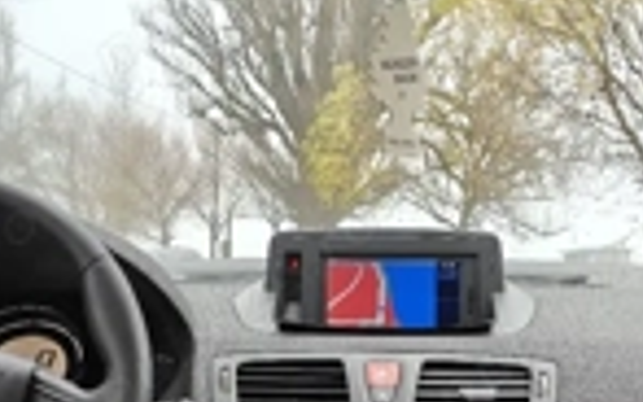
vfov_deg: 18.6
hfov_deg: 29.8
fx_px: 1210
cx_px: 324
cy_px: 363
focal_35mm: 69
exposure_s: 1/256
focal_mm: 5.59
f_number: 1.8
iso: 80
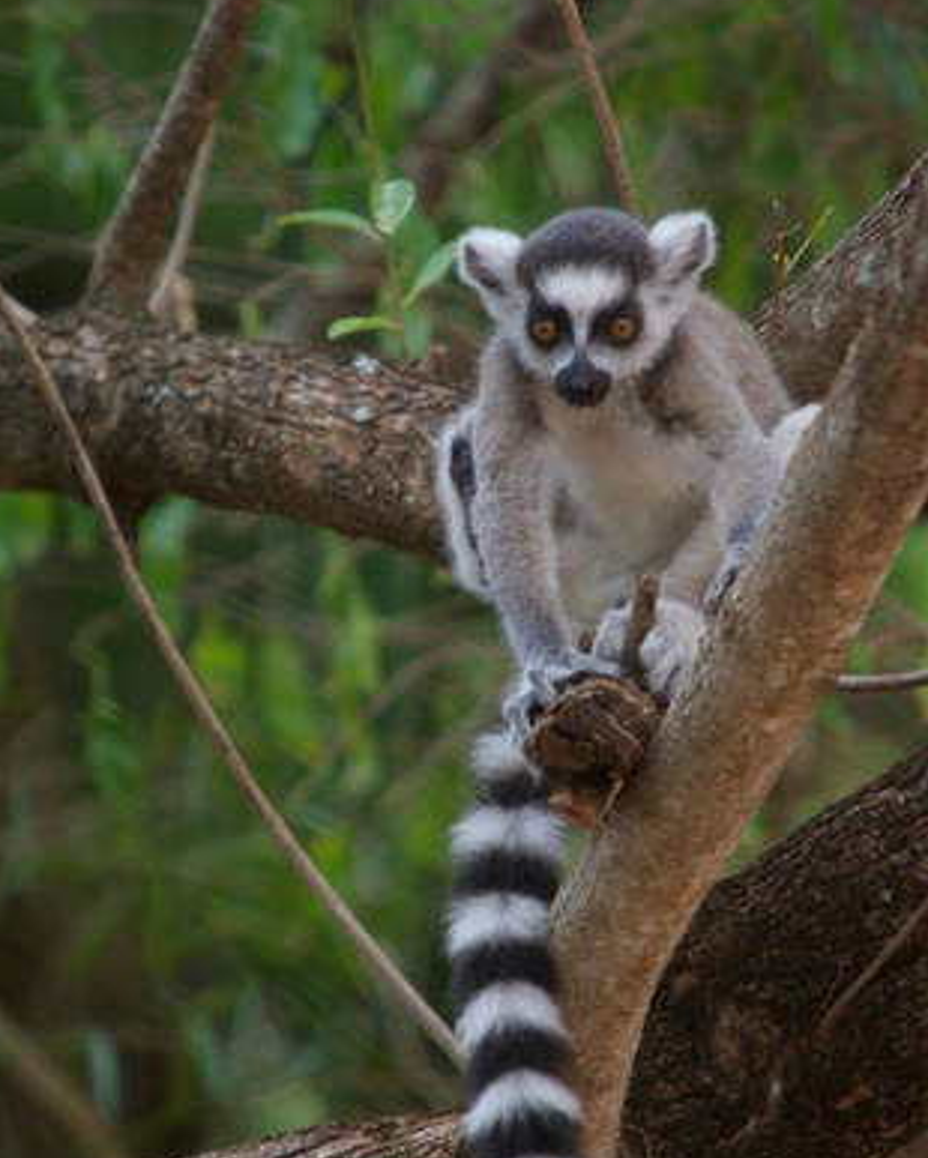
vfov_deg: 2.2
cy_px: 670
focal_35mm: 872
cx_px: 452
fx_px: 29914
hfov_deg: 1.8
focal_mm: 500
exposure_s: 1/180
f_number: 6.7
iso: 400
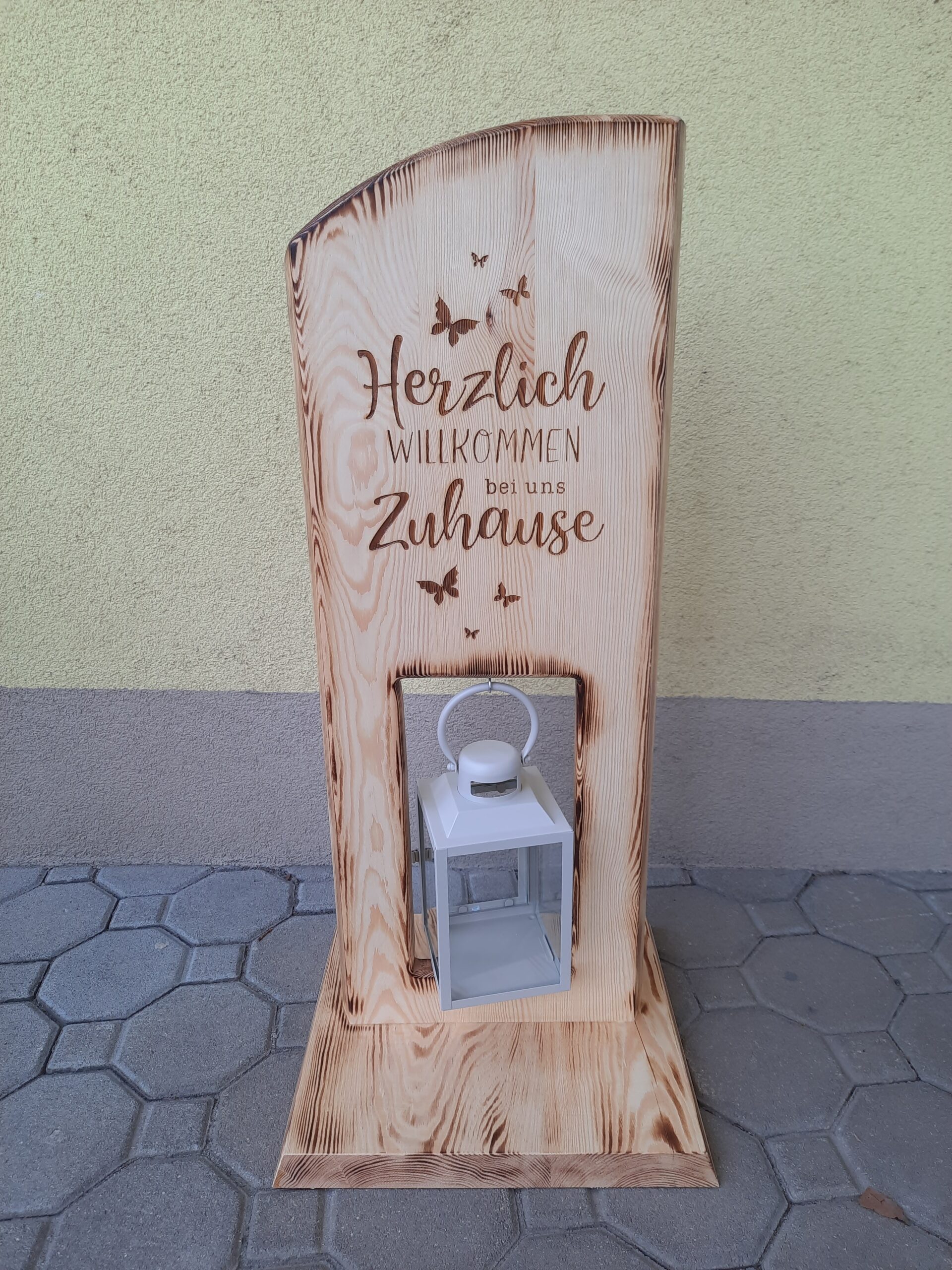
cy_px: 635
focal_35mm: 25
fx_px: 917
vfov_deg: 69.4
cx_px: 476
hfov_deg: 54.9
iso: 50
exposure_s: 1/100
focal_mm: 4.6
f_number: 2
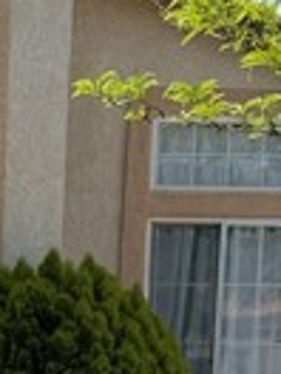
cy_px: 425
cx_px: -202
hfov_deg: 11.9
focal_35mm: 116
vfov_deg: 16.4
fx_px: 1256
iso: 80
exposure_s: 1/3584
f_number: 1.78
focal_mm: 6.76
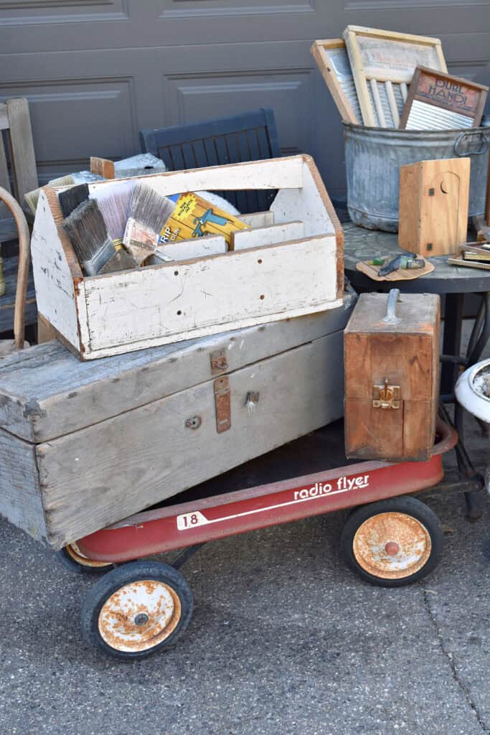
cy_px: 368
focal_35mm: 46
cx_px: 245
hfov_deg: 29.0
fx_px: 949
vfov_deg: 42.3
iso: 400
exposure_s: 1/160
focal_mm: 31
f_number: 6.3
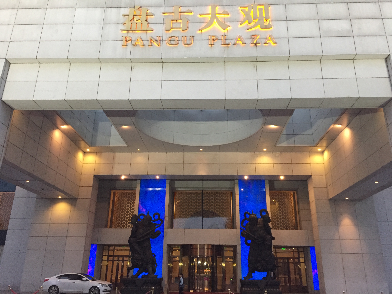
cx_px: 196
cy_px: 147
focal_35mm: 29
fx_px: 328
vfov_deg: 48.2
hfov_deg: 61.7
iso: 250
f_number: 2.2
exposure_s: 1/33
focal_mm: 4.15
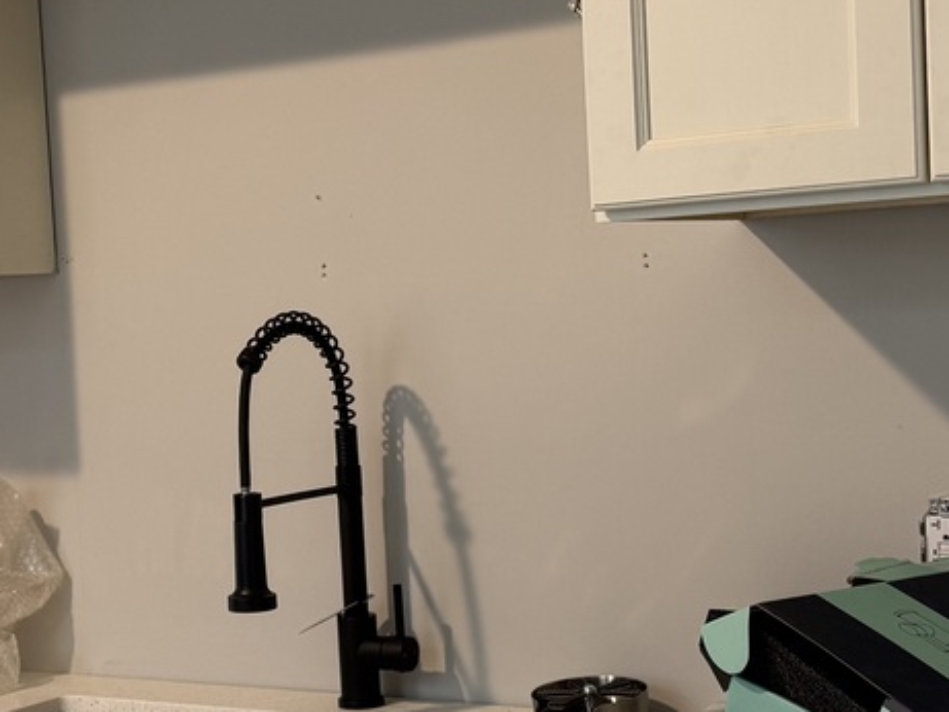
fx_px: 2057
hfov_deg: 25.8
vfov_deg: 19.6
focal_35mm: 75
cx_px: 282
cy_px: 424
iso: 125
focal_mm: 6.76
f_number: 1.78
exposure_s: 1/60
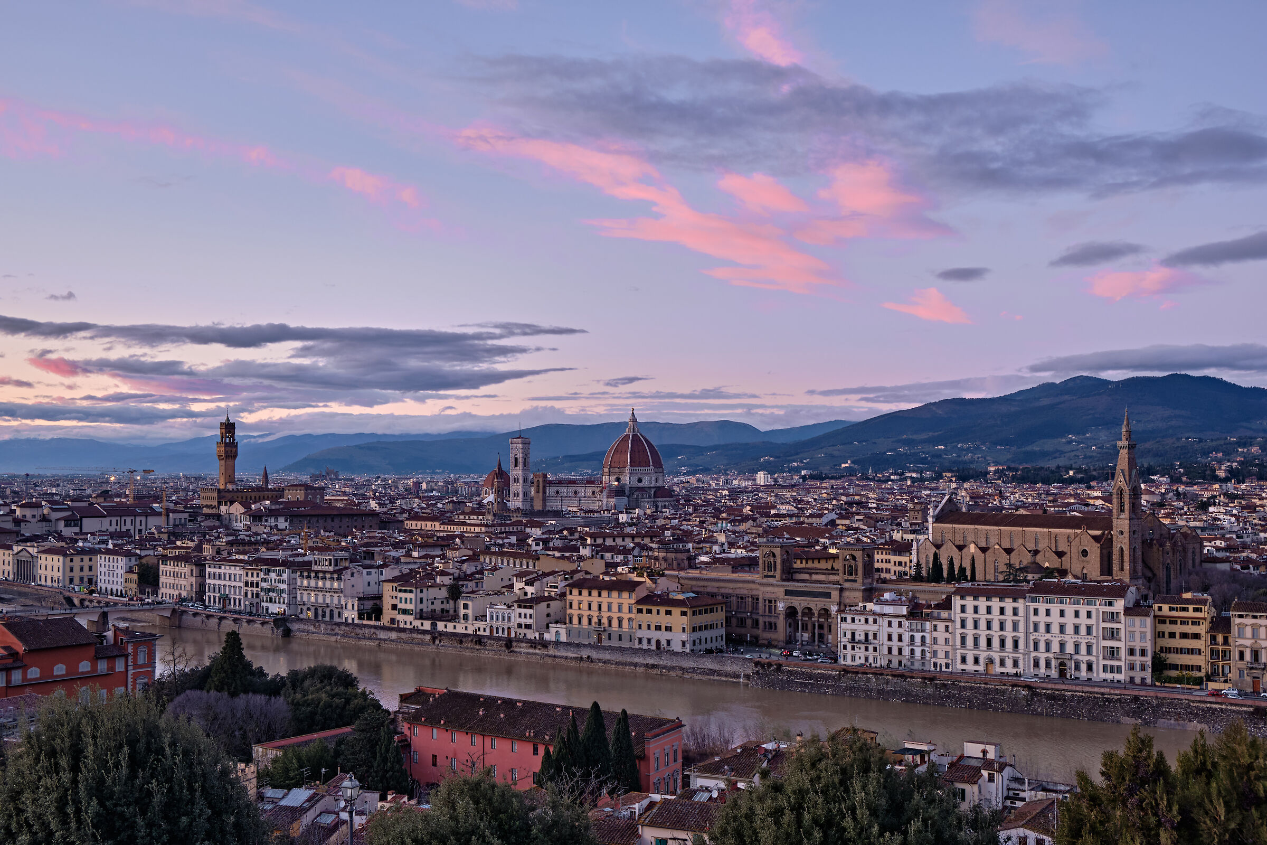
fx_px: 1337
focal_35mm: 38
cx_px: 634
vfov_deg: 35.1
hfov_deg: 50.7
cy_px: 422
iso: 200
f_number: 6.4
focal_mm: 25.4
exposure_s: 1/8.33
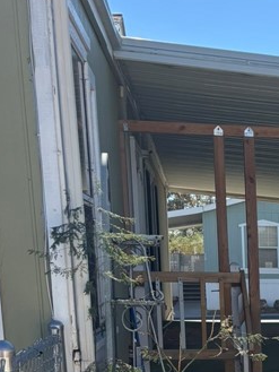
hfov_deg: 16.6
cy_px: 436
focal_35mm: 81
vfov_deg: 22.4
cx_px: 412
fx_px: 870
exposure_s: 1/2933
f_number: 1.6
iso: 50
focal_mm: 5.96
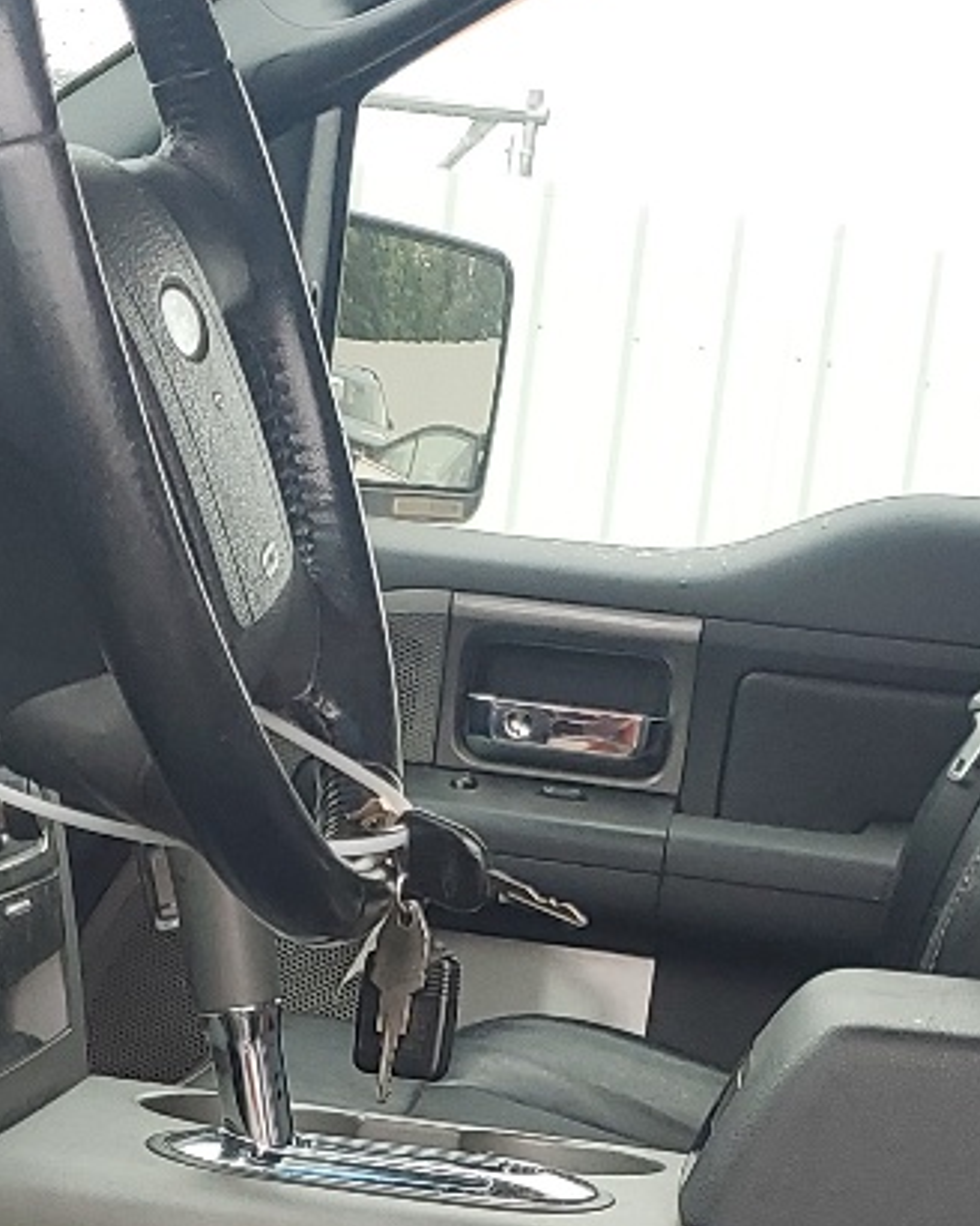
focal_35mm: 99
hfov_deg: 15.5
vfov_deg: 18.8
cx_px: 520
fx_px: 3589
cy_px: 1277
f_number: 1.5
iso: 54
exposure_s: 1/120
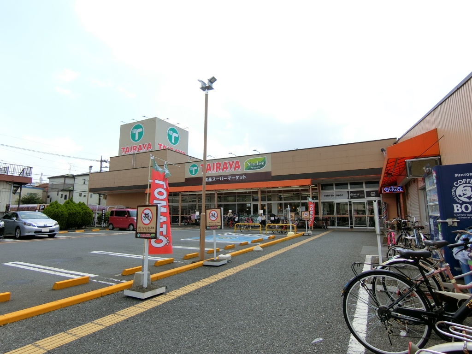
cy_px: 177
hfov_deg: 84.7
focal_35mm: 19
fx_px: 259
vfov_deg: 68.7
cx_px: 236
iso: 80
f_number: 2.7
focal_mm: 4.06
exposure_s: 1/1250
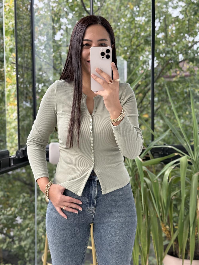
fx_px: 368
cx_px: 100
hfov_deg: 30.3
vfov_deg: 39.7
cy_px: 132
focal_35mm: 48
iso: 50
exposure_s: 1/135
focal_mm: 6.76
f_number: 1.78
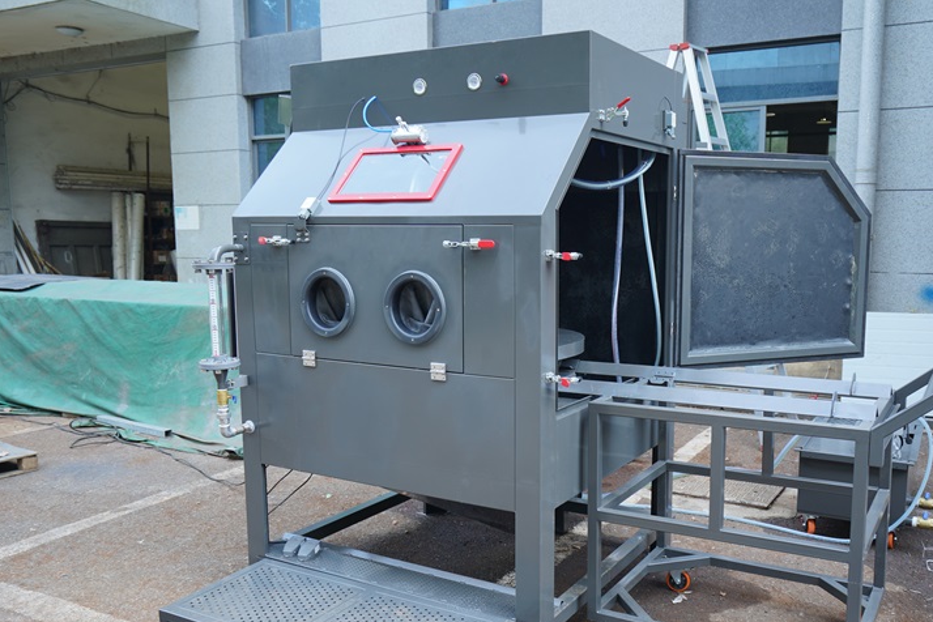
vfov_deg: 44.6
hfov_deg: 63.6
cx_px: 497
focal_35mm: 29
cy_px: 391
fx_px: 752
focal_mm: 23
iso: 125
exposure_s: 1/45
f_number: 4
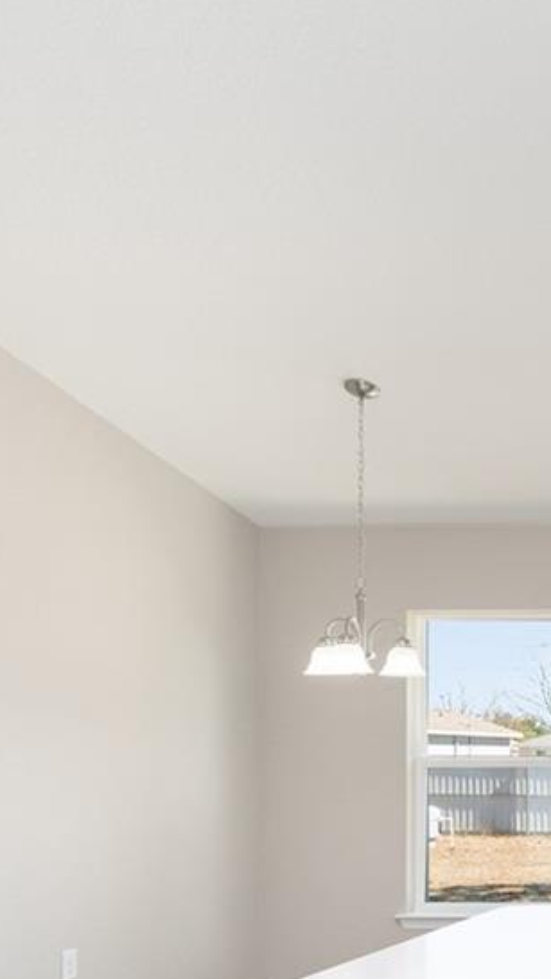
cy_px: 728
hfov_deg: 21.3
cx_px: 912
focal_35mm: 43
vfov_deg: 45.8
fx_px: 1117
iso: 400
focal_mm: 14
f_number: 7.1
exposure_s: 1/13
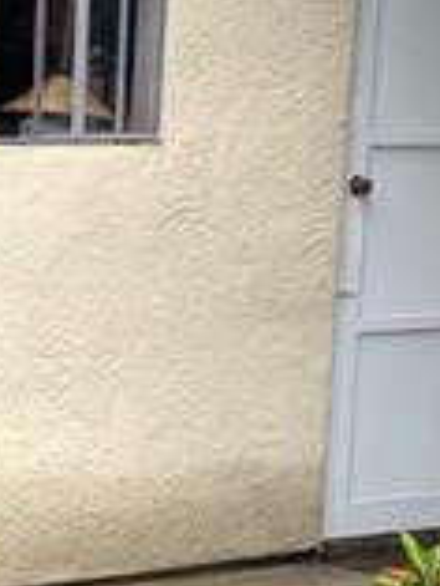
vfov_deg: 15.5
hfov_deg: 11.5
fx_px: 2149
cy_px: 295
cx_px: -26
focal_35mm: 127
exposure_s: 1/608
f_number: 1.8
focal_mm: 4.25
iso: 25
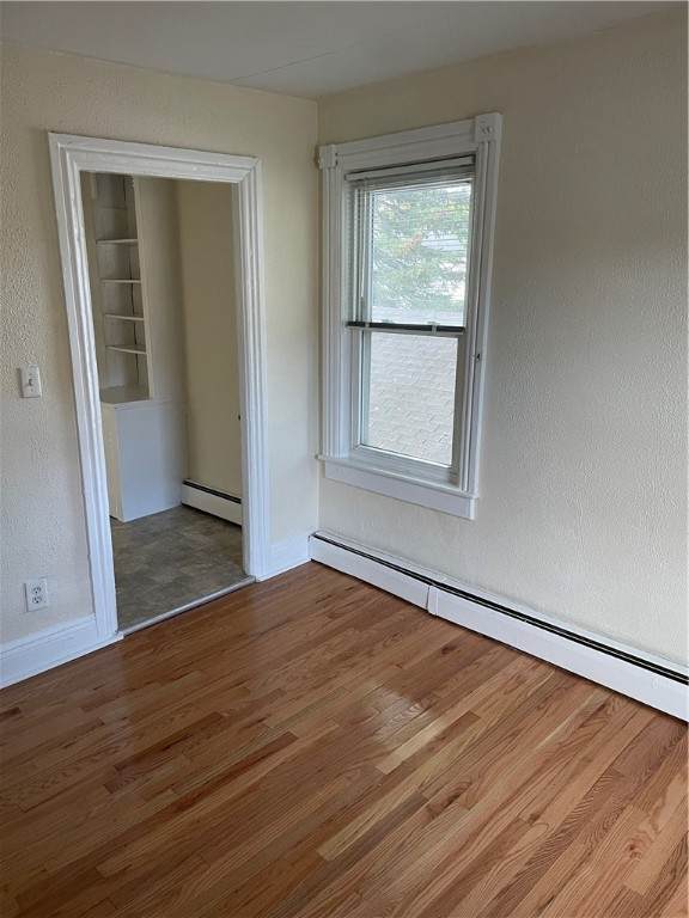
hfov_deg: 53.1
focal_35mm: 26
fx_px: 690
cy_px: 459
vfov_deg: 67.3
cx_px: 344
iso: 125
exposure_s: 1/60
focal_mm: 4.2
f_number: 1.6
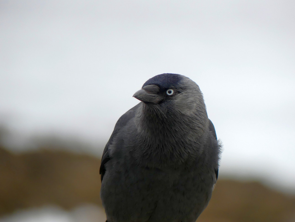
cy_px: 112
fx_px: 5164
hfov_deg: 3.3
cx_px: 148
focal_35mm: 606
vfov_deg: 2.5
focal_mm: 108
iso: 100
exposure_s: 1/160
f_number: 2.8
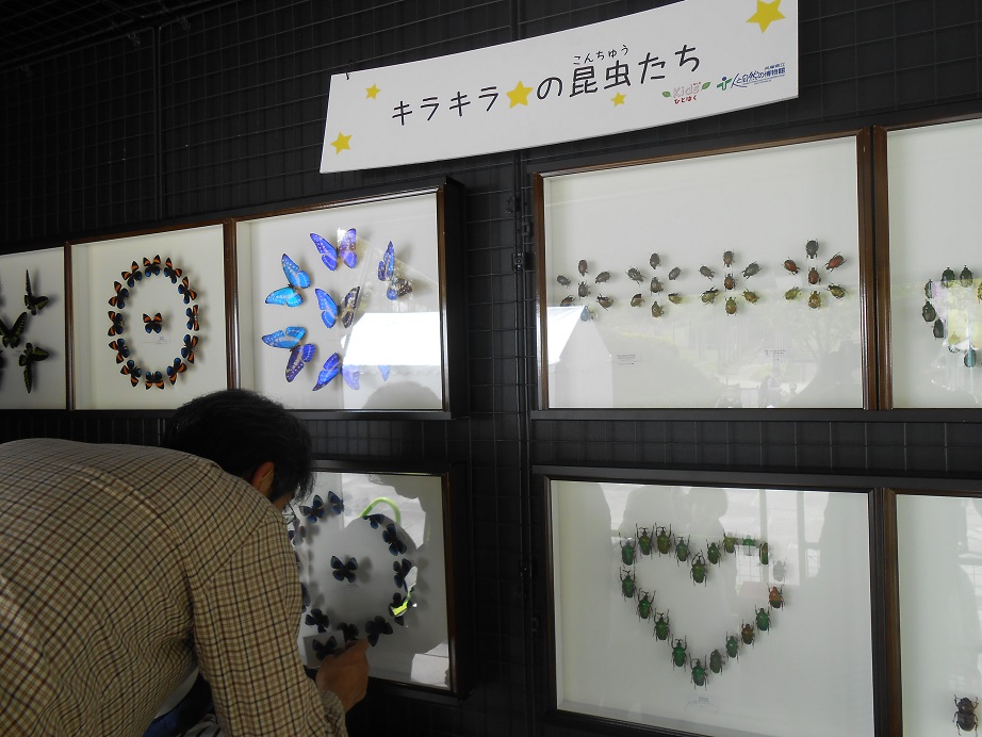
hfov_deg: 67.3
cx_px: 491
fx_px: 738
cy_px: 368
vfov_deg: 53.1
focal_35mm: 26
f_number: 3.5
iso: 80
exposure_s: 1/80
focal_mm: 4.6
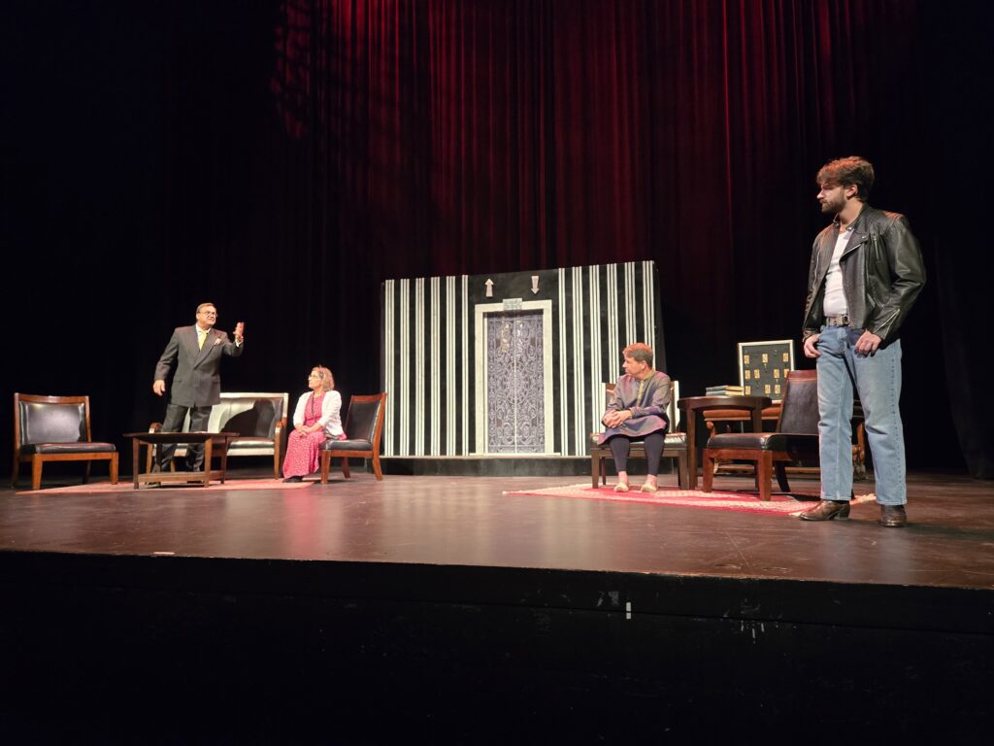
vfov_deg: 58.9
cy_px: 373
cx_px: 497
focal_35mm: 23
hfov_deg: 73.9
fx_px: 660
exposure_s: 1/60
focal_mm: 5.4
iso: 640
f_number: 1.8
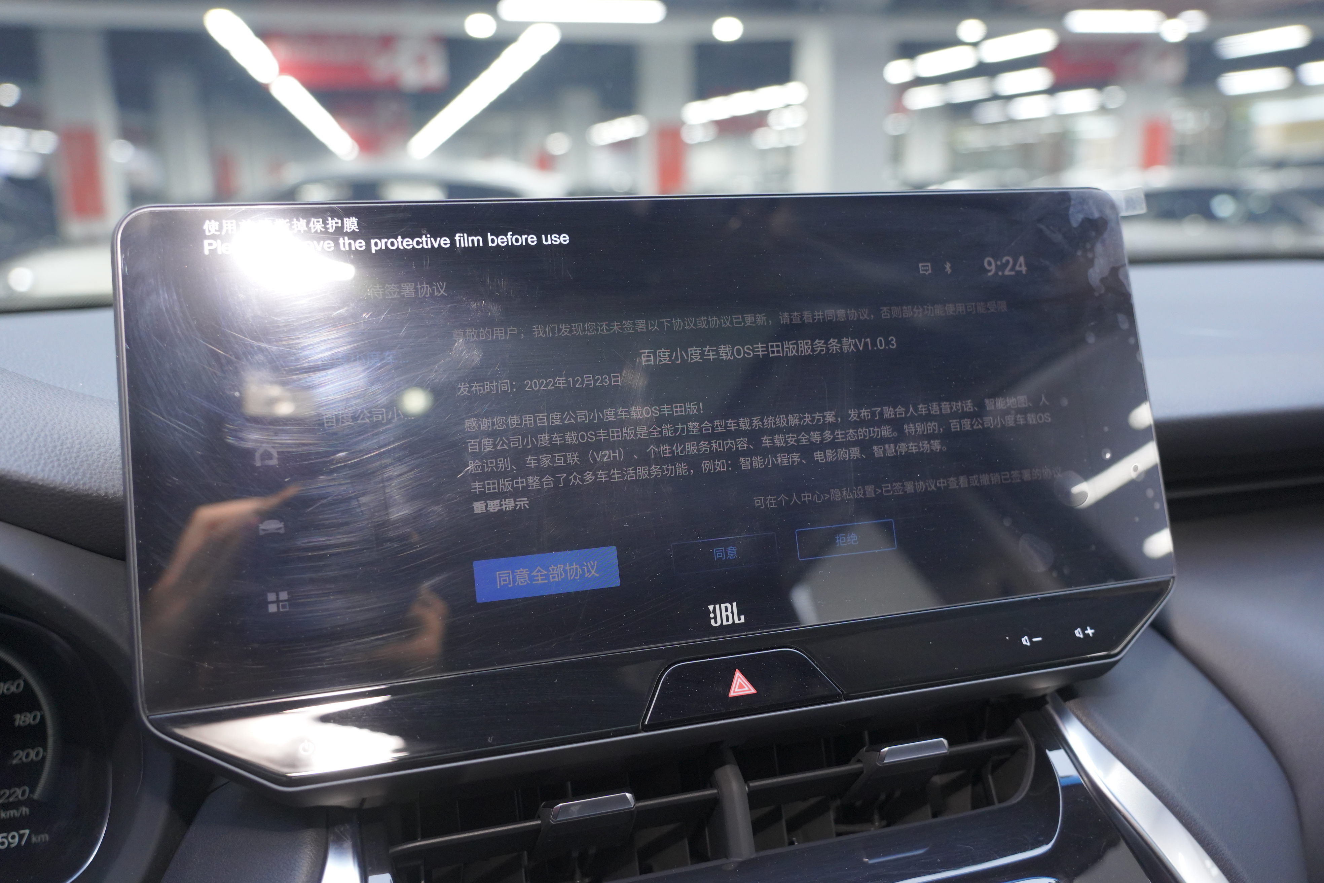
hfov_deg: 60.3
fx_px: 1140
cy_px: 442
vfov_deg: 42.3
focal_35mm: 31
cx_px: 662
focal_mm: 31
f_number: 4.5
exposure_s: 1/125
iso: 4000
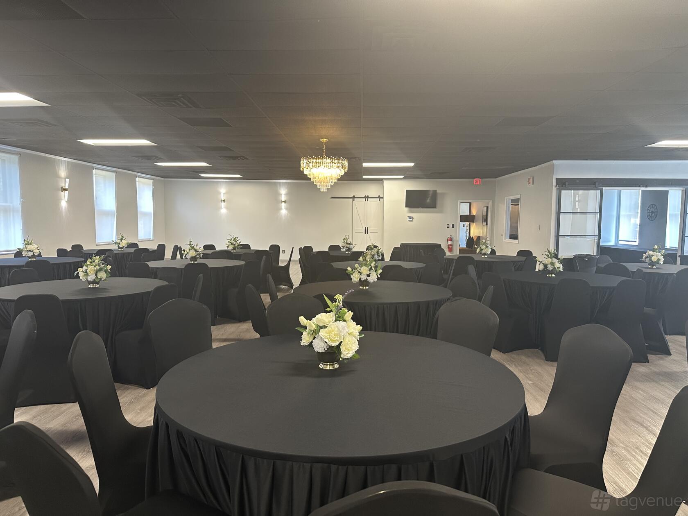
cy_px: 258
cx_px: 344
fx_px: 477
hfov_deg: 71.6
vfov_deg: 56.8
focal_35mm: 24
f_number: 1.78
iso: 200
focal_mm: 6.86
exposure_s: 1/60
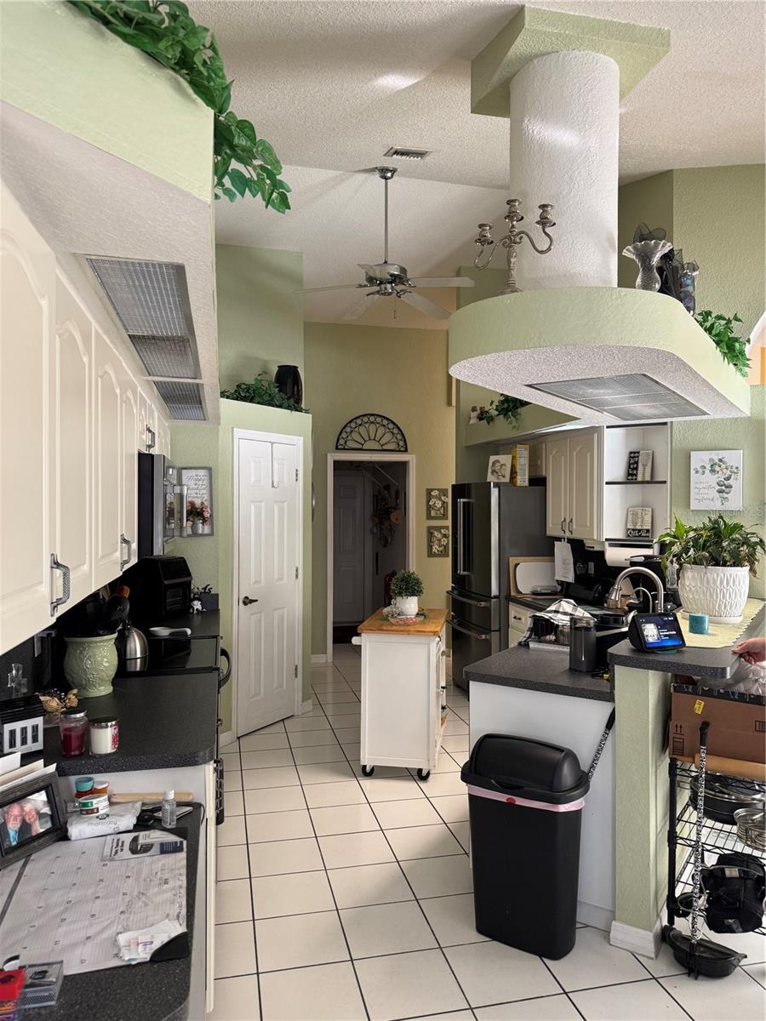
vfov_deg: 71.6
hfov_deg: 56.8
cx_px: 383
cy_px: 510
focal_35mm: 24
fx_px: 708
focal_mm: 6.76
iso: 200
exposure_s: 1/60
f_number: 1.78
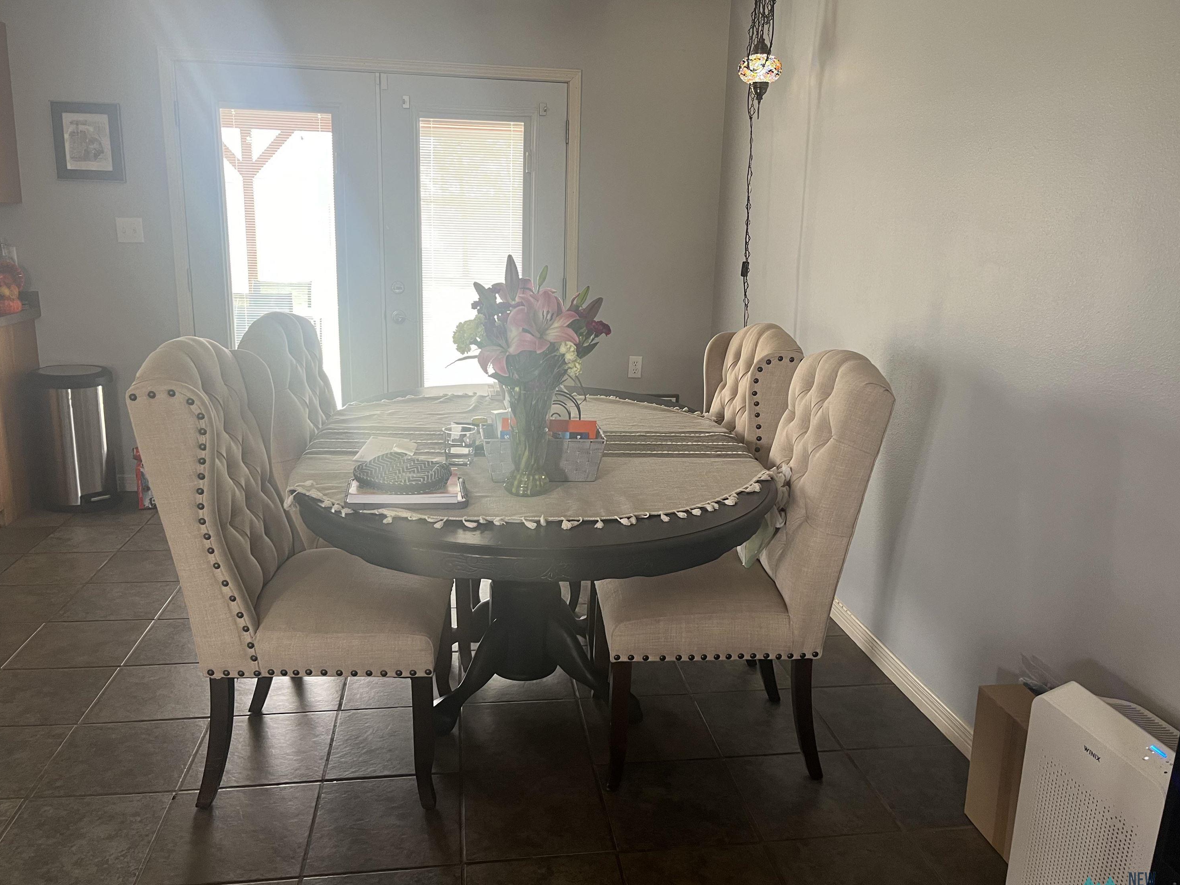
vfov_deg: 51.4
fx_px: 920
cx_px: 589
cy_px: 452
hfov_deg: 65.3
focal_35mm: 27
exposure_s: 1/60
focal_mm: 5.1
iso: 80
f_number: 1.6
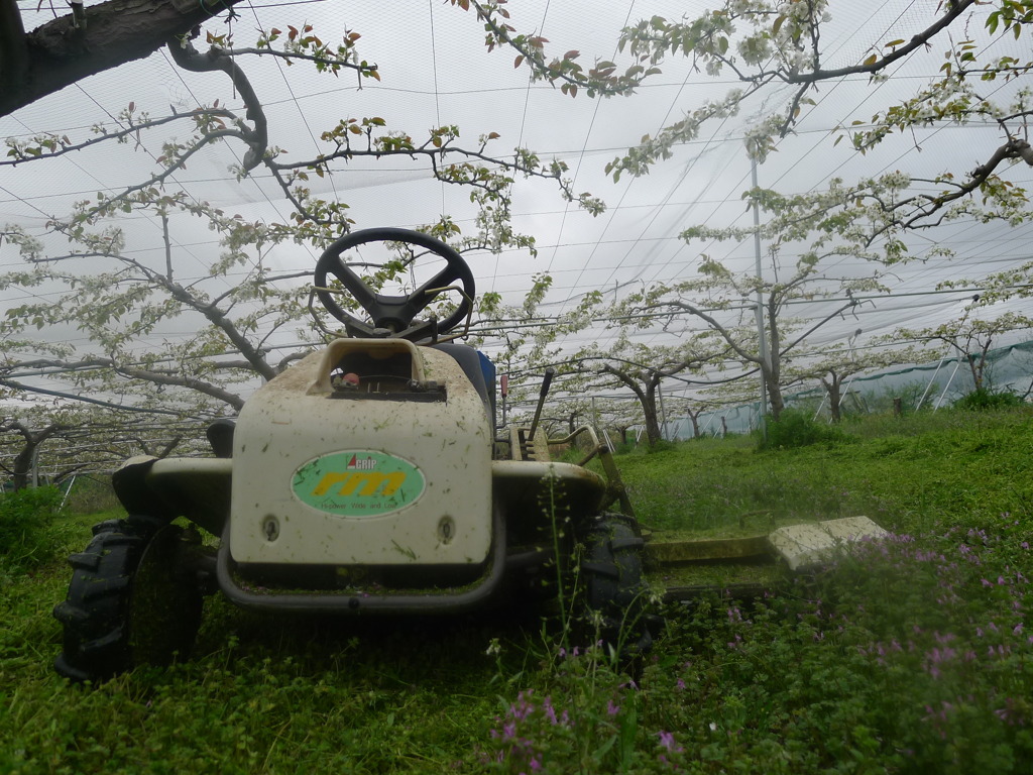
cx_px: 516
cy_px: 388
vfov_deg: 56.8
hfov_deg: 71.6
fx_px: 716
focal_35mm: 24
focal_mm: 5.1
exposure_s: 1/125
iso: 80
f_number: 2
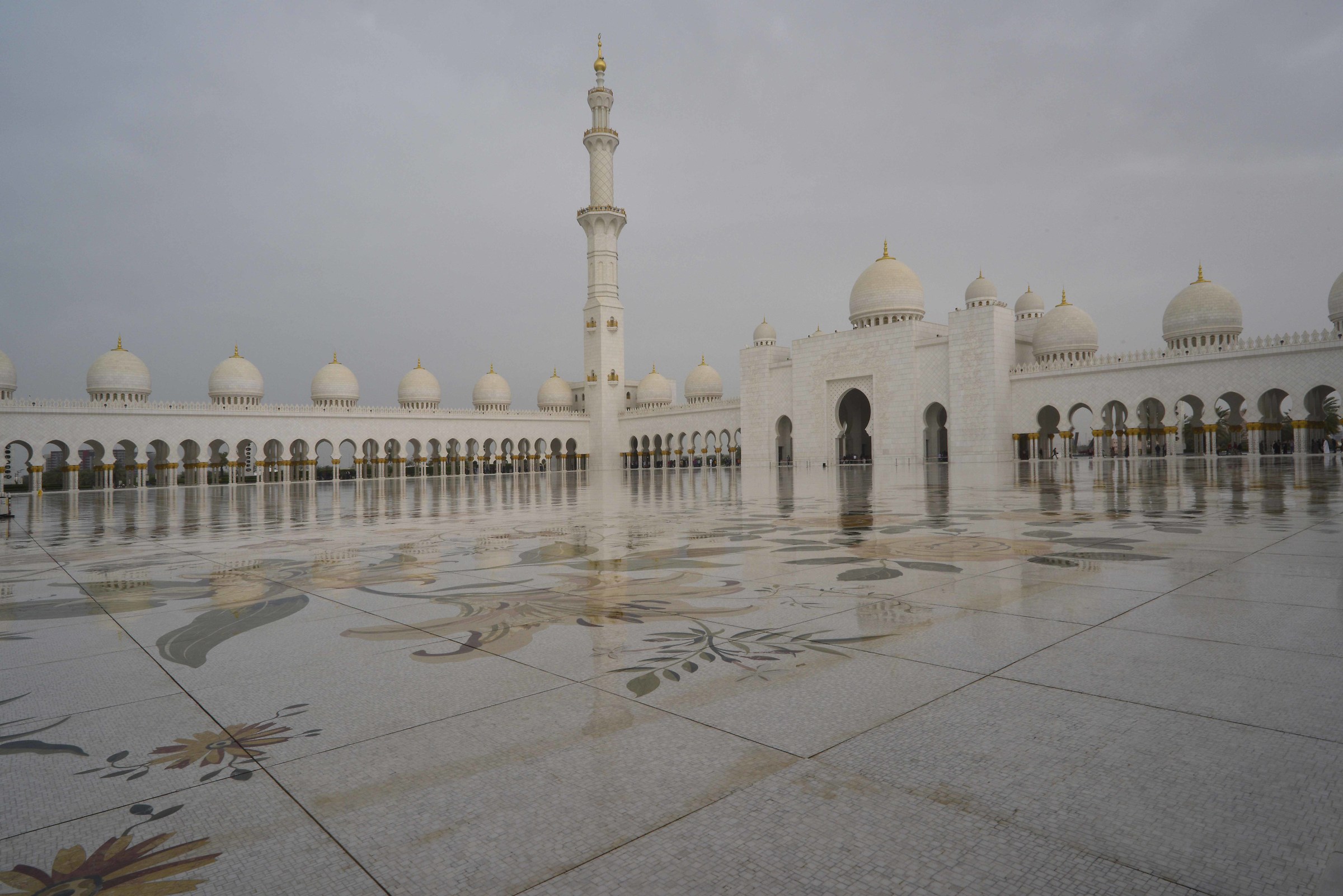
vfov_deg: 37.9
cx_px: 672
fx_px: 1306
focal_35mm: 35
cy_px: 448
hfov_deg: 54.4
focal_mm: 35
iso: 400
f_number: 16
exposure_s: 1/40
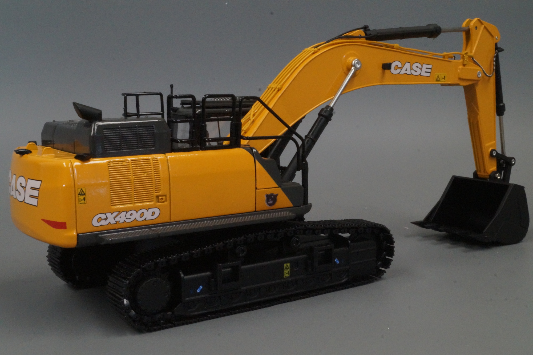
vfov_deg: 29.8
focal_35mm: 45
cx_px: 266
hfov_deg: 43.6
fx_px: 666
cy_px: 178
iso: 3200
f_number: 25
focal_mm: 30
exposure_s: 1/15
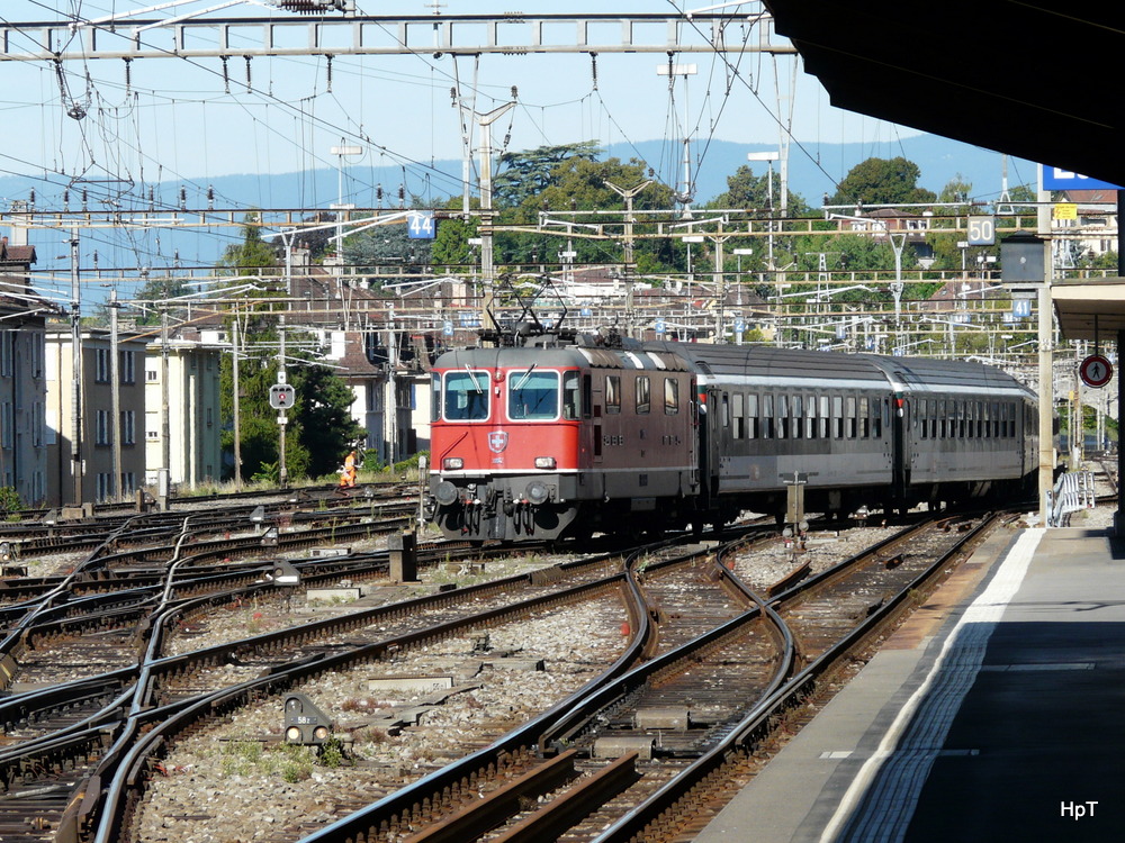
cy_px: 422
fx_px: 6695
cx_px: 562
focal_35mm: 206
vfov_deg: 7.2
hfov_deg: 9.6
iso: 100
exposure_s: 1/400
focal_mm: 33.8
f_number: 5.6
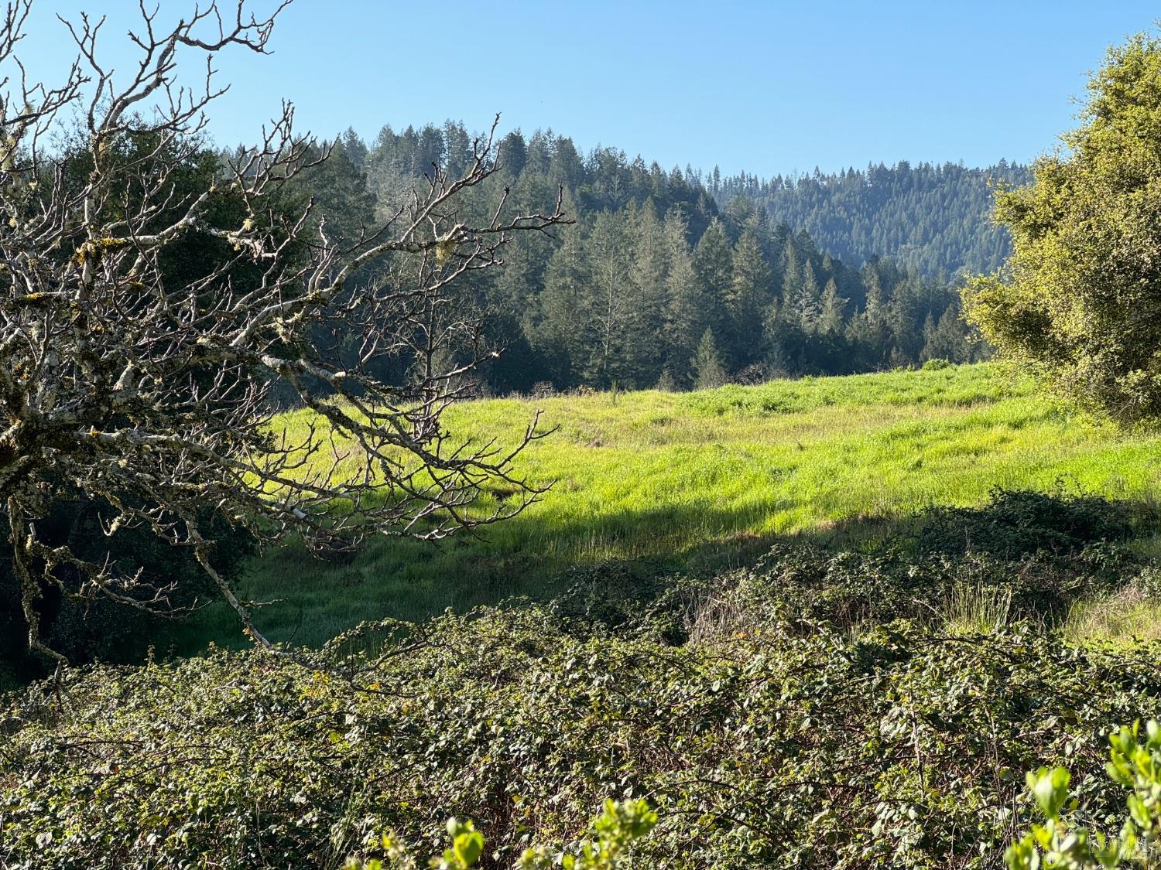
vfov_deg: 19.1
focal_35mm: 77
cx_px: 580
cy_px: 435
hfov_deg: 25.3
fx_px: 2583
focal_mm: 9
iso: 25
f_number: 2.8
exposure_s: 1/314
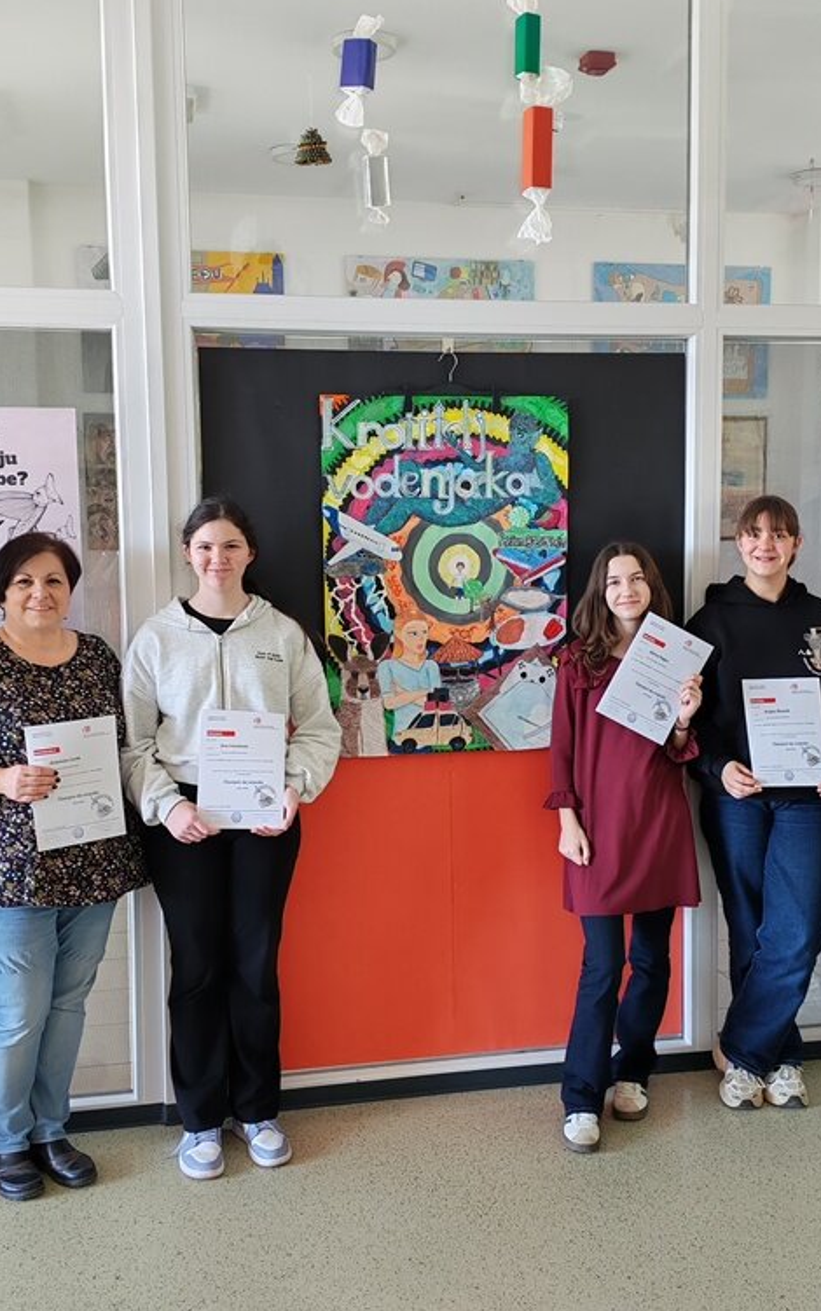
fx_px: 1395
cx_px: 440
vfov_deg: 50.4
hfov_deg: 32.8
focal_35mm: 39
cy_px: 642
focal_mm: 6.12
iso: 640
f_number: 1.9
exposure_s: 1/100
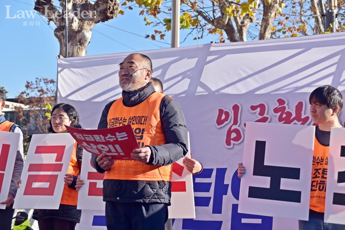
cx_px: 172
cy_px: 115
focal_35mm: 82
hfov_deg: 24.6
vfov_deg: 16.6
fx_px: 791
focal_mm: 55
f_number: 6.3
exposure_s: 1/320
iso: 100
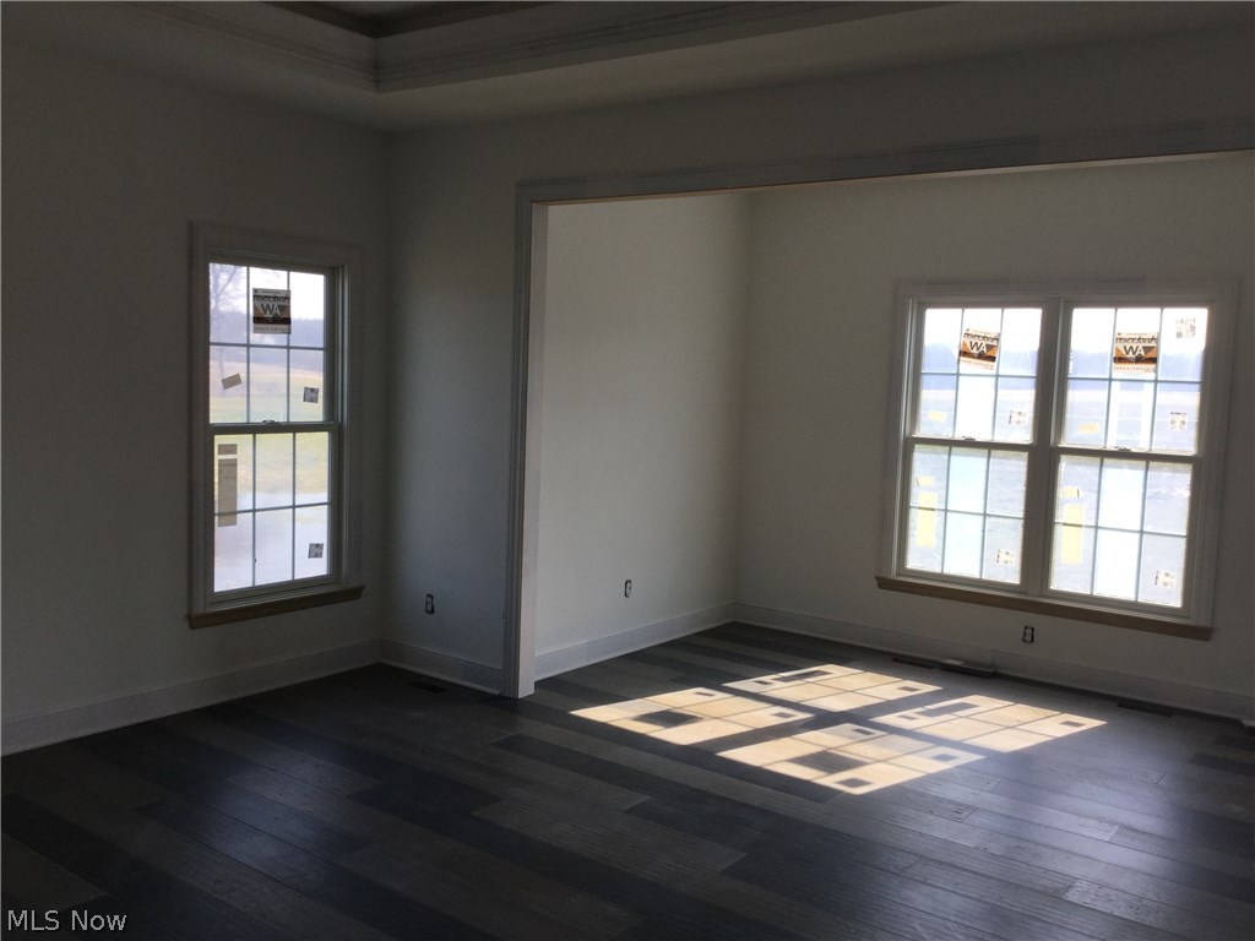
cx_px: 628
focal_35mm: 31
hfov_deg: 58.4
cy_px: 470
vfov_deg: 45.4
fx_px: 1124
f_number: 2.4
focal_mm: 3.3
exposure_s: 1/243
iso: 25
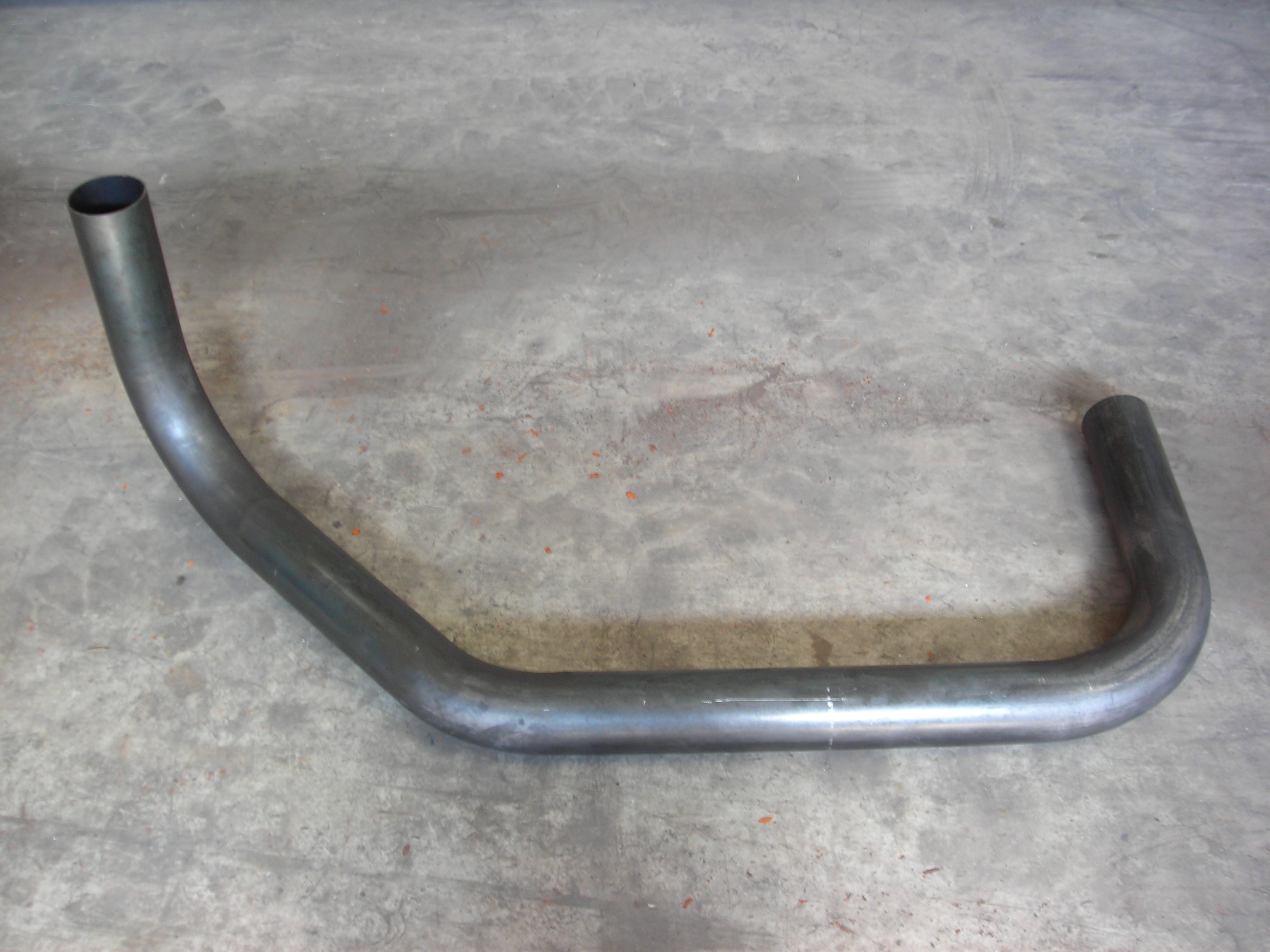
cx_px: 635
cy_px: 476
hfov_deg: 49.0
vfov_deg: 37.7
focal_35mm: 38
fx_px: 1394
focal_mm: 6.3
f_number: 3.2
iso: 50
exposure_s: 1/7
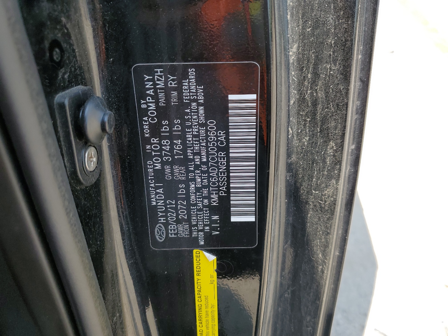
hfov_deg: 67.3
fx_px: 336
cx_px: 224
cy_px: 168
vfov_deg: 53.1
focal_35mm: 26
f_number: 1.5
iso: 50
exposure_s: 1/833
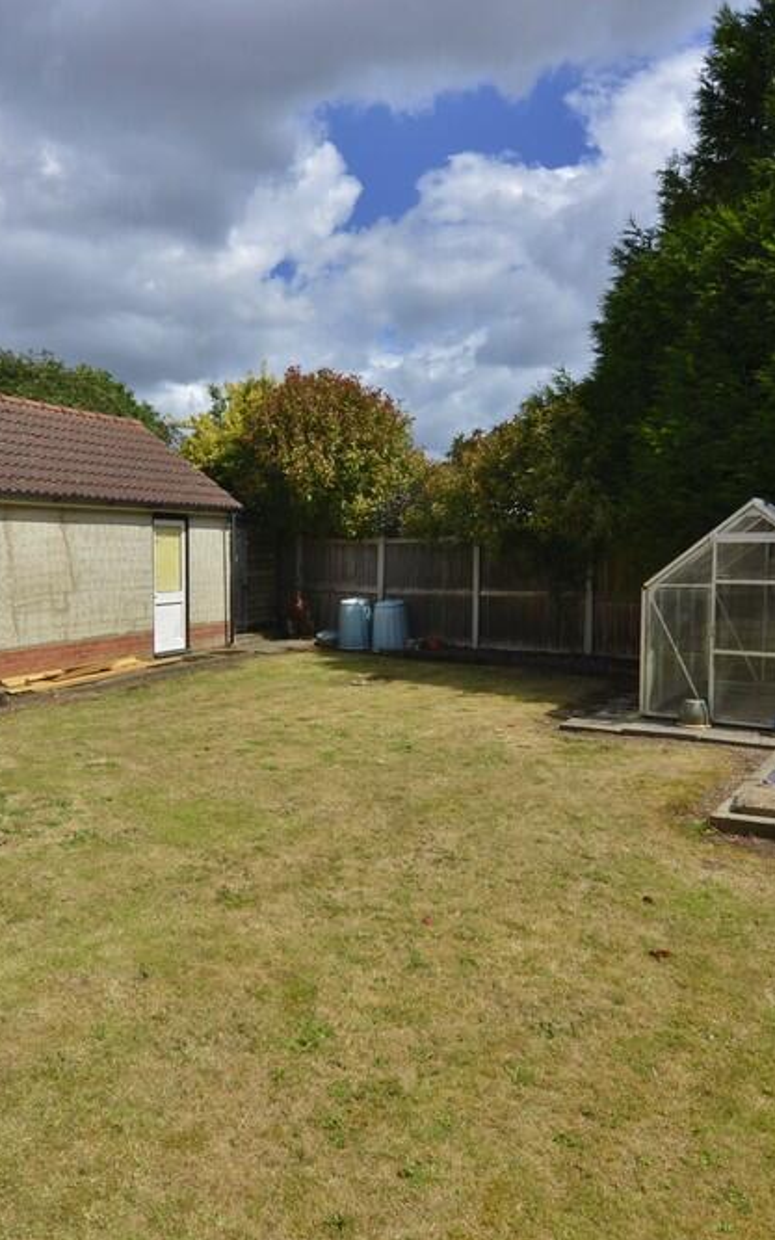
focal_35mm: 26
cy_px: 627
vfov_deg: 70.9
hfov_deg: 47.7
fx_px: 871
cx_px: 314
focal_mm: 11
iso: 100
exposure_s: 1/250
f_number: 8
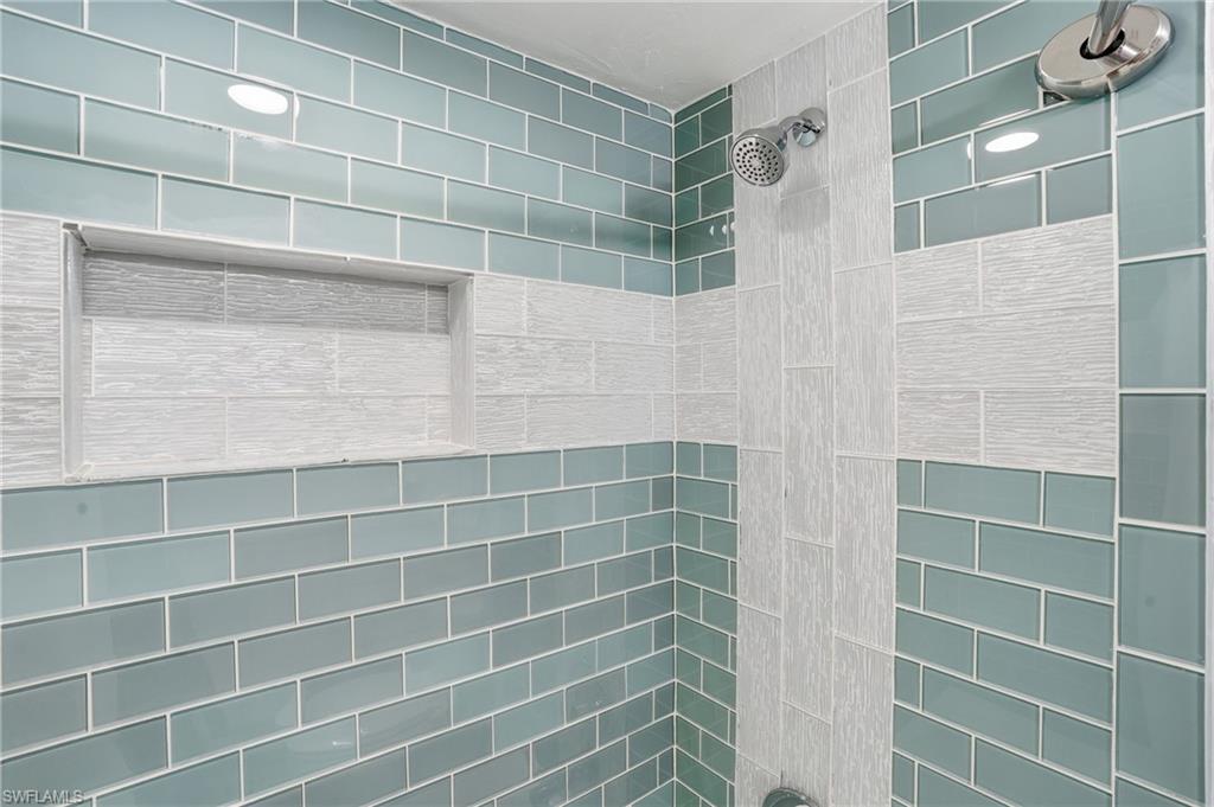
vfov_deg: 73.7
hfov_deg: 96.8
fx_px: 539
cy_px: 404
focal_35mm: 16
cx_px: 607
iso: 400
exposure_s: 1/60
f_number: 9
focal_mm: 16
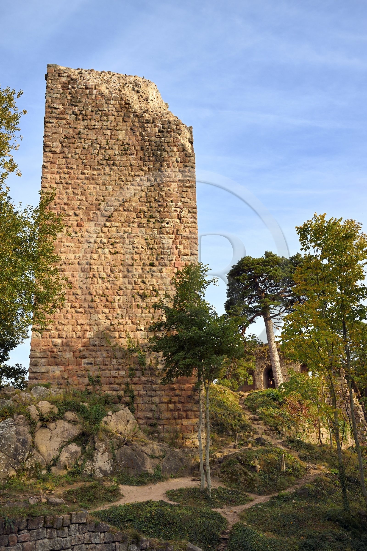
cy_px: 276
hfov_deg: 35.0
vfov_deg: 50.7
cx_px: 184
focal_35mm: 38
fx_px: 582
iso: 200
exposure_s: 1/250
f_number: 10
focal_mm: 38
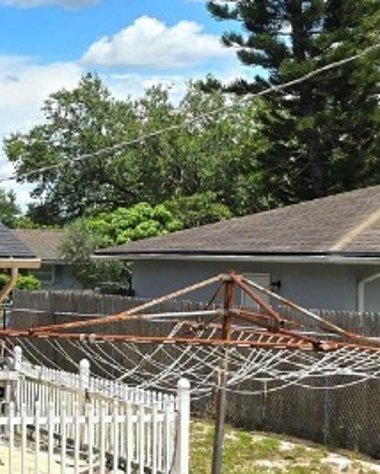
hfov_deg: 15.3
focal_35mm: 86
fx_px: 1208
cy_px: 266
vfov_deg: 22.2
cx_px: -320
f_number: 1.7
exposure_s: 1/1111
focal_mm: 6.3
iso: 12
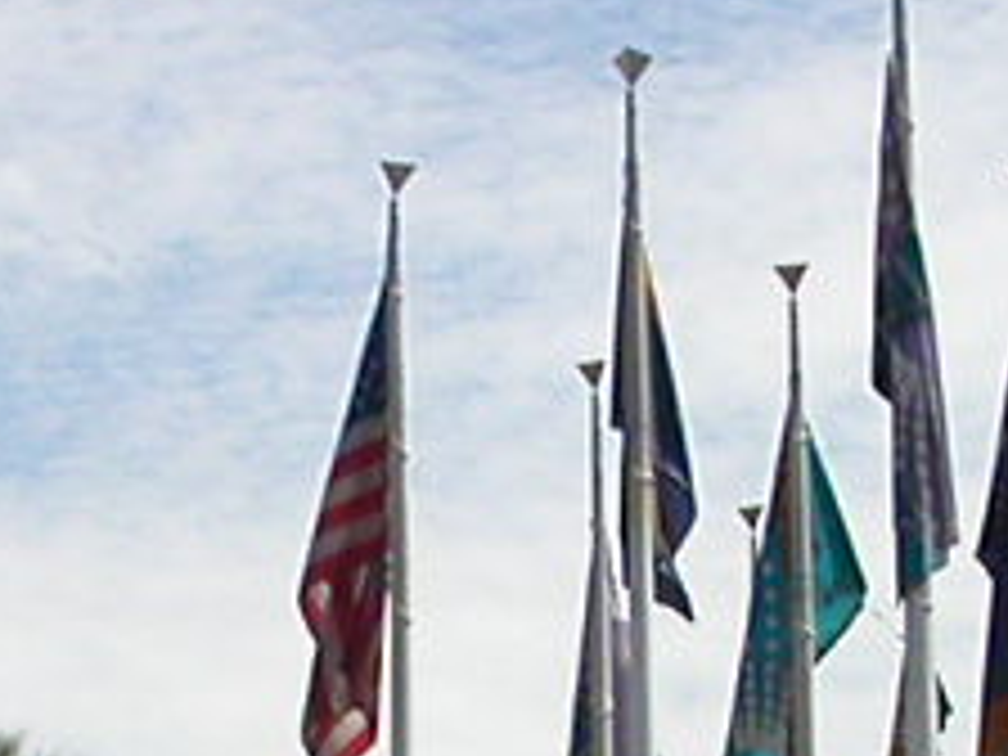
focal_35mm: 169
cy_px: 1305
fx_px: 4921
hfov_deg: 11.7
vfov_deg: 8.5
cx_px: 333
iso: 100
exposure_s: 1/975
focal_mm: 5.6
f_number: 4.5
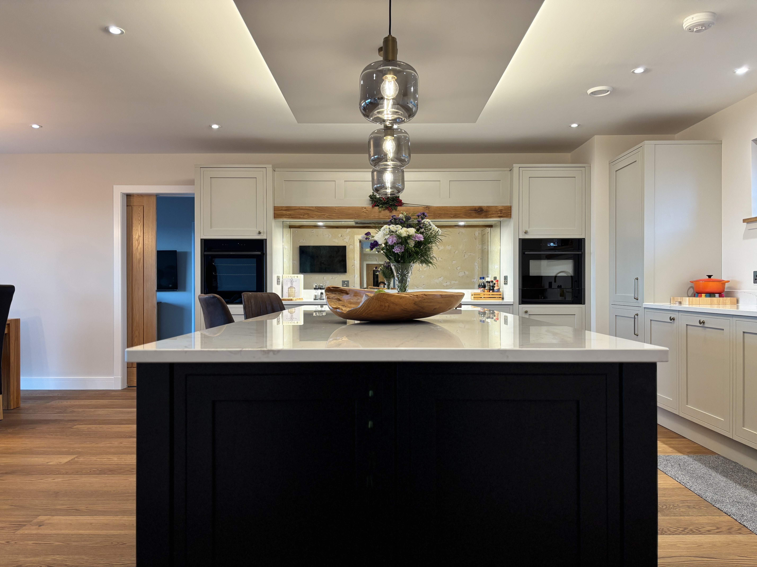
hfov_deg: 67.3
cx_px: 378
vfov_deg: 53.1
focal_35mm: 26
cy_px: 284
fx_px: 569
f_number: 1.6
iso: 100
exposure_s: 1/50
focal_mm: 5.96
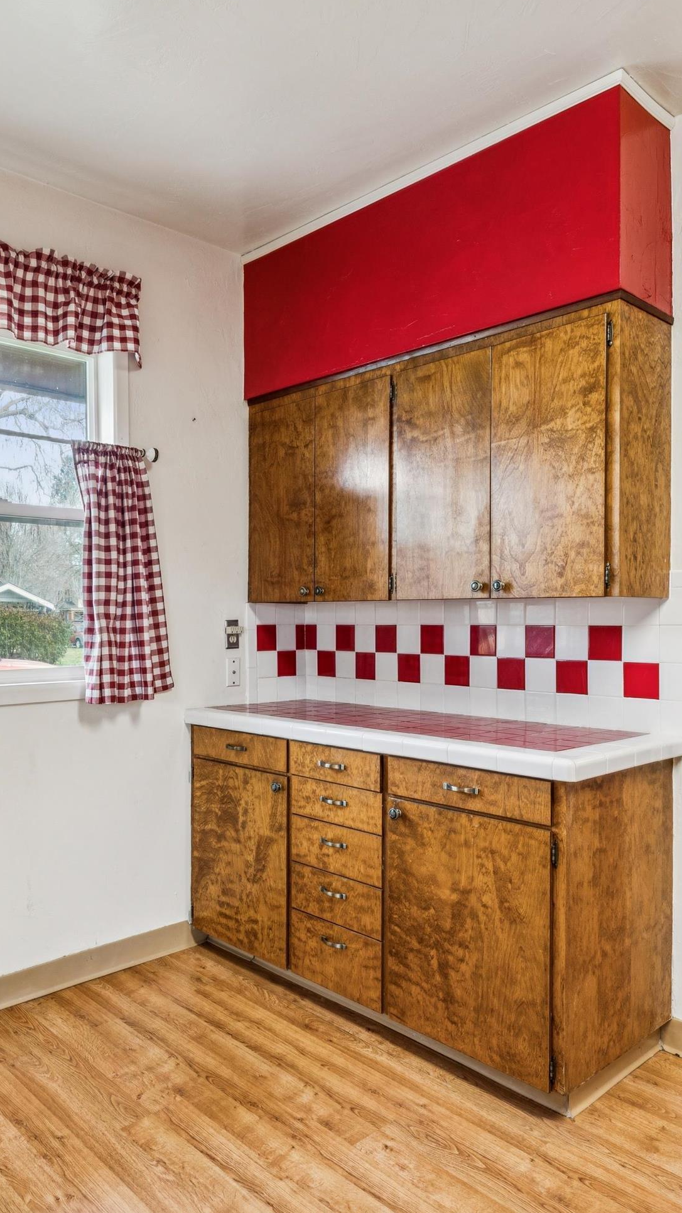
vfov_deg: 73.0
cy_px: 624
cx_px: 259
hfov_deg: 44.8
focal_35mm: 26
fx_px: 820
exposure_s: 1/6
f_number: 13
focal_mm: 15.3
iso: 400
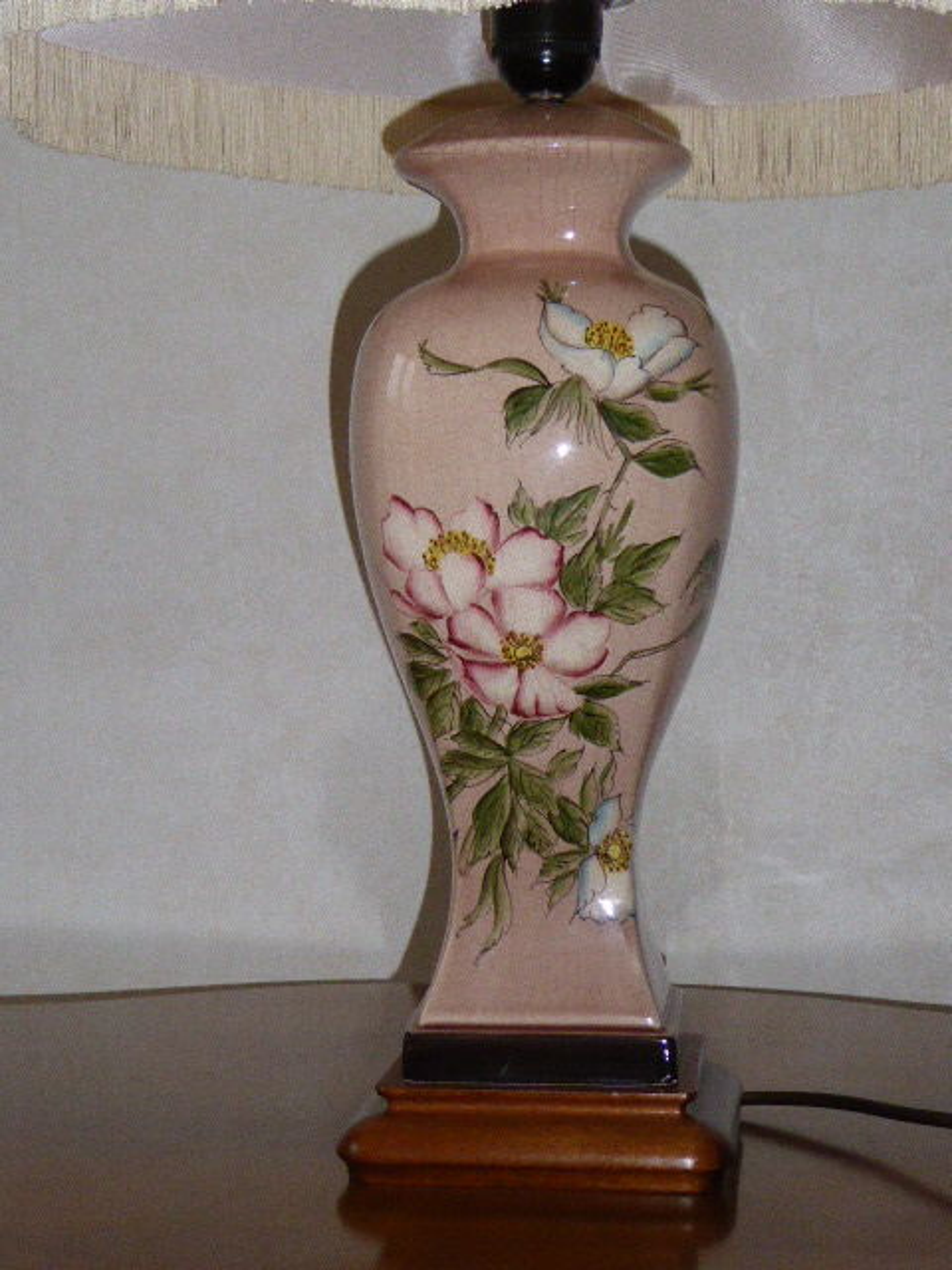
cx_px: 476
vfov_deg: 26.0
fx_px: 2750
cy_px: 635
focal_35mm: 75
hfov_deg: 19.6
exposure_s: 1/250
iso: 800
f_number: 4.5
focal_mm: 12.5
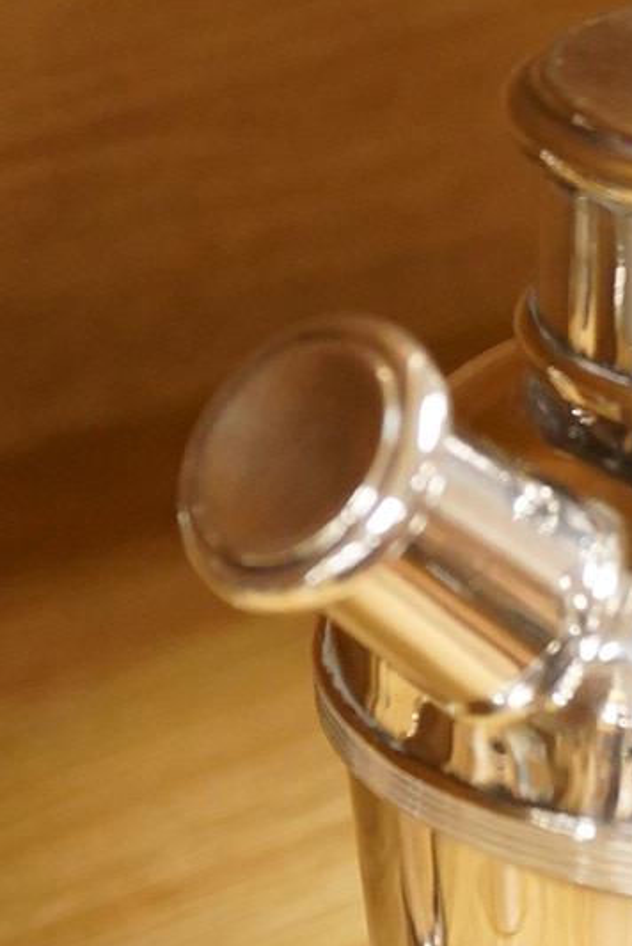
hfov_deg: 8.2
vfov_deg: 12.3
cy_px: 822
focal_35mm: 166
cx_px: 653
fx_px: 4365
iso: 2500
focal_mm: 30
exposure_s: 1/250
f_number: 5.6
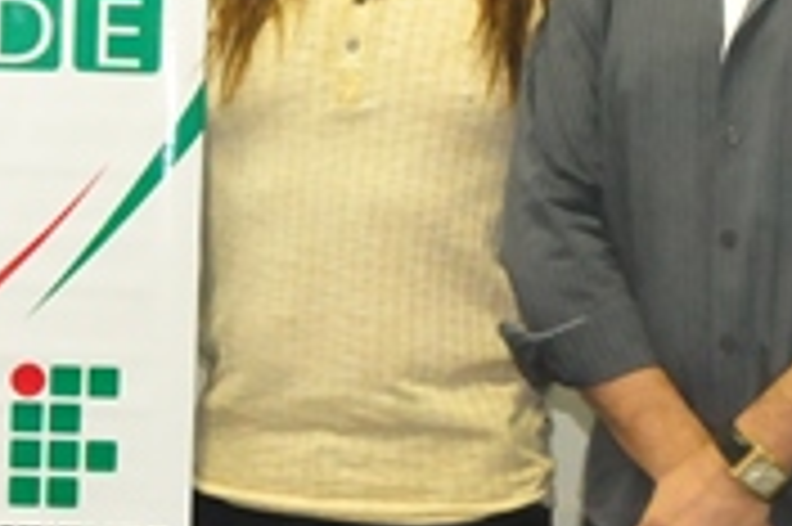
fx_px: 2637
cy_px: 128
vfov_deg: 11.4
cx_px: -288
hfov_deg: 16.0
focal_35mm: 120
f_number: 6.3
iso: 3200
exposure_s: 1/60
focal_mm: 22
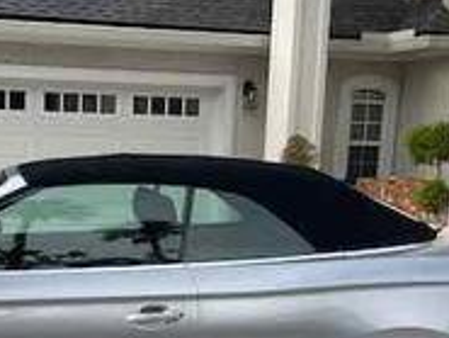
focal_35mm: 68
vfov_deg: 20.6
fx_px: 883
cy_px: 370
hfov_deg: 28.0
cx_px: 92
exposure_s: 1/452
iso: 32
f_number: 1.6
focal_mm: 5.1
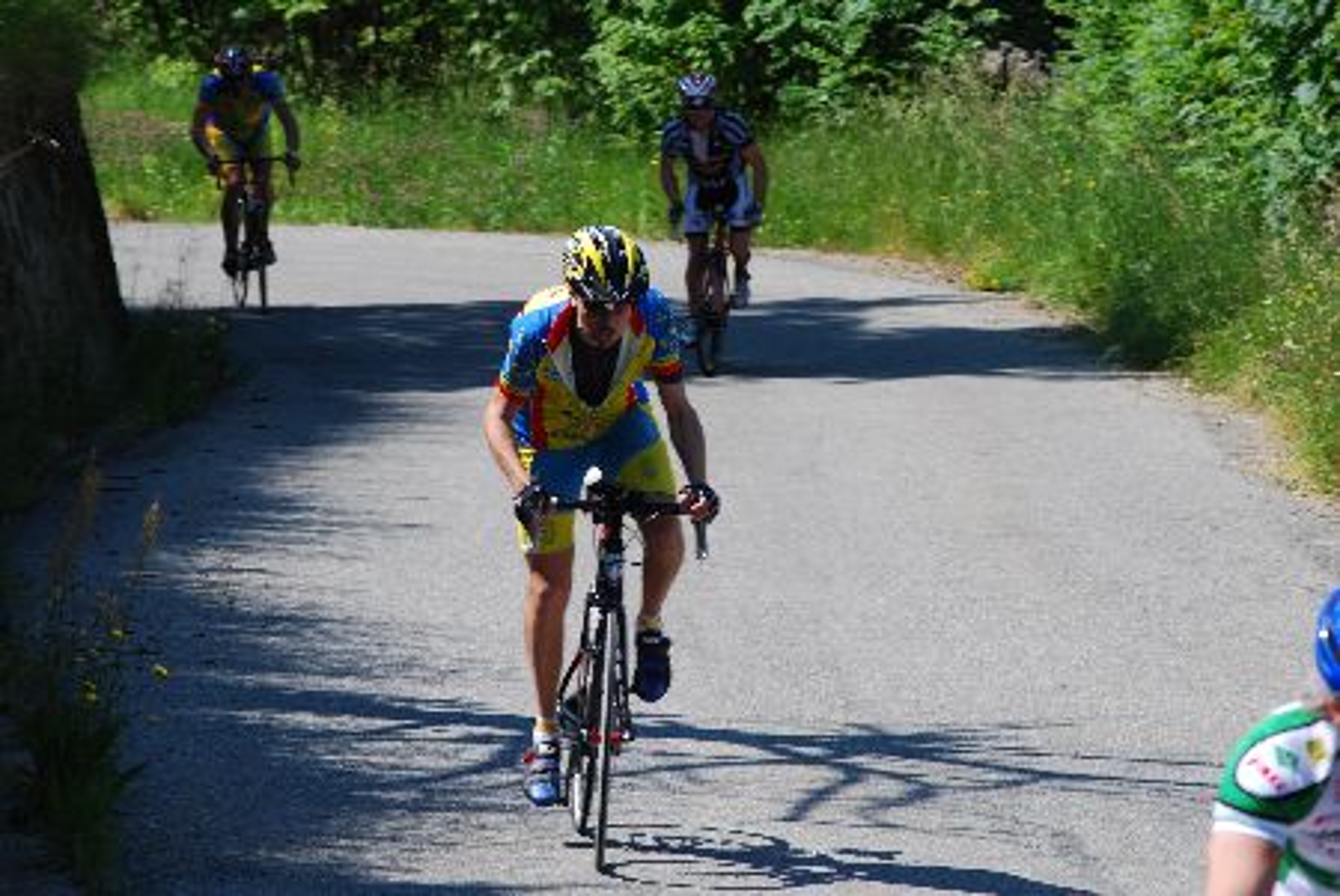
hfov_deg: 8.3
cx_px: 670
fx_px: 9221
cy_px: 448
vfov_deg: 5.6
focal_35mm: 248
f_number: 9
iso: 100
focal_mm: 165
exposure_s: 1/125
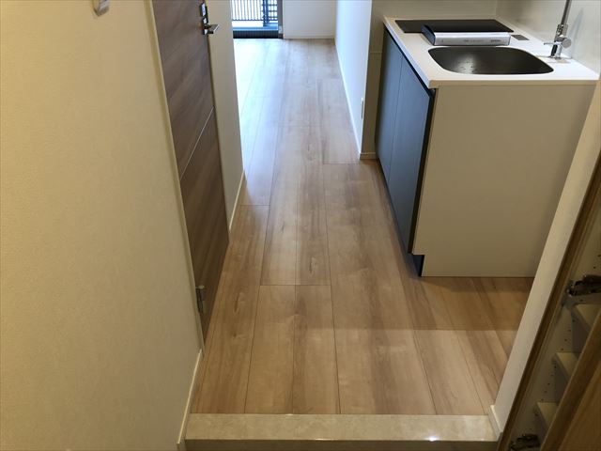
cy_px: 226
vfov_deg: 49.7
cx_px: 300
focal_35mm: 28
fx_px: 486
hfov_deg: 63.4
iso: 32
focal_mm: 3.99
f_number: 1.8
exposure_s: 1/33
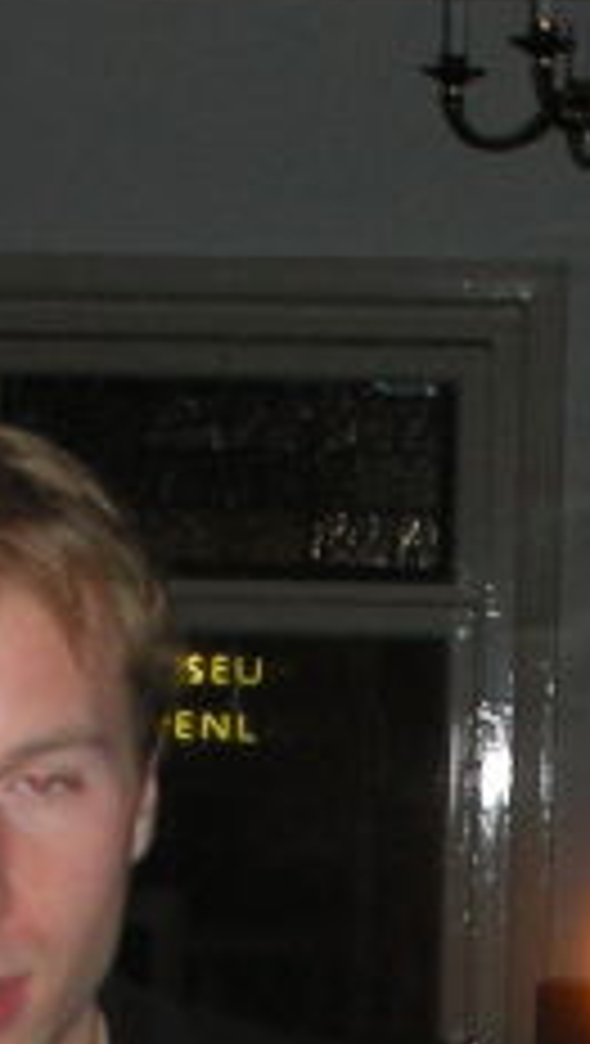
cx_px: 464
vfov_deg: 12.5
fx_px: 4659
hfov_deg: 7.2
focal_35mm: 168
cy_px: 1264
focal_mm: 5.8
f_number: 3
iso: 102
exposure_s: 1/60.1
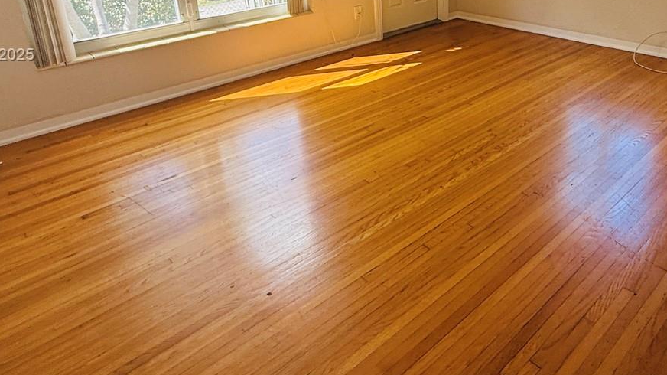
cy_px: 56
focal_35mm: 28
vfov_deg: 39.2
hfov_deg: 67.2
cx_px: 402
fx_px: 495
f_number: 2.2
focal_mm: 2.22
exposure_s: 1/144
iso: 64
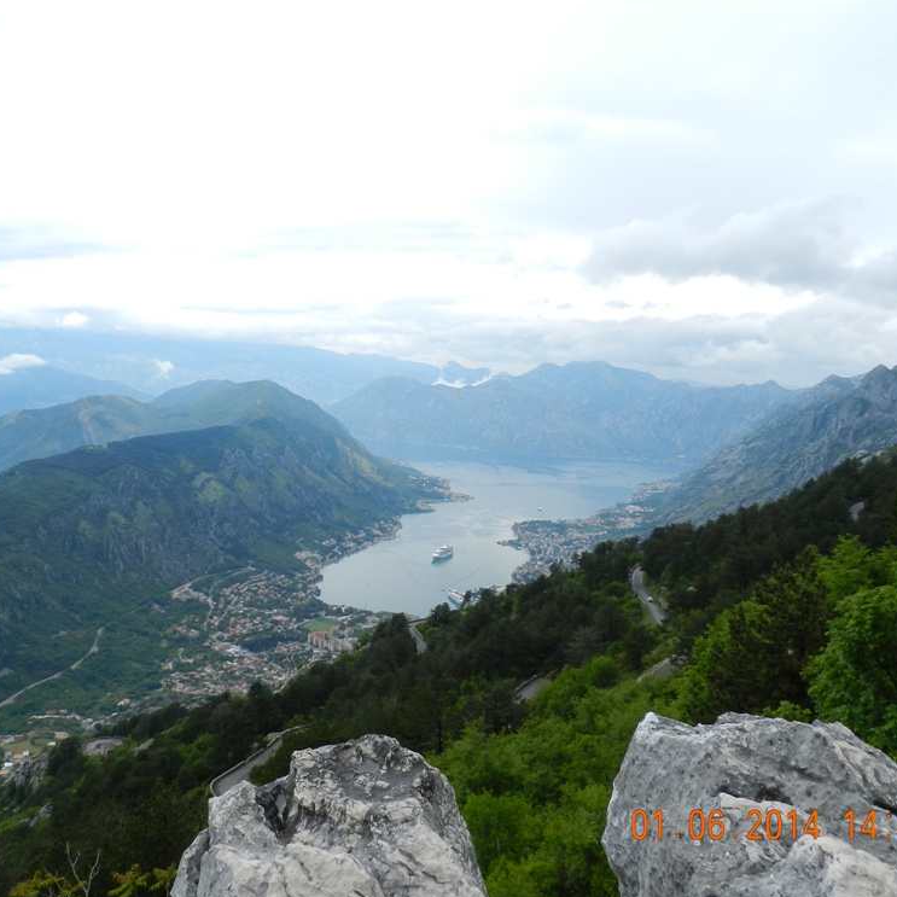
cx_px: 392
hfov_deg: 57.1
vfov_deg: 57.3
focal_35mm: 28
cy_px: 458
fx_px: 821
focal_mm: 4
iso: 160
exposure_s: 1/640
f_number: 4
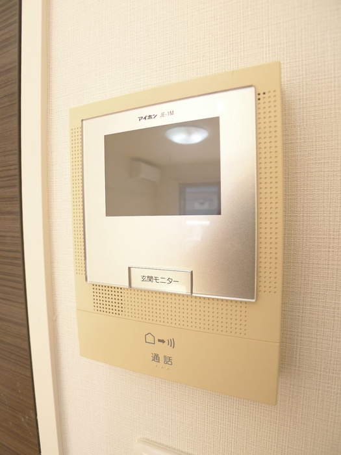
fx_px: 315
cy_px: 228
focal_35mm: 24
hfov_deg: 56.8
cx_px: 170
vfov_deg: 71.6
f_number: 2
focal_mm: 5.1
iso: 125
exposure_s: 1/60
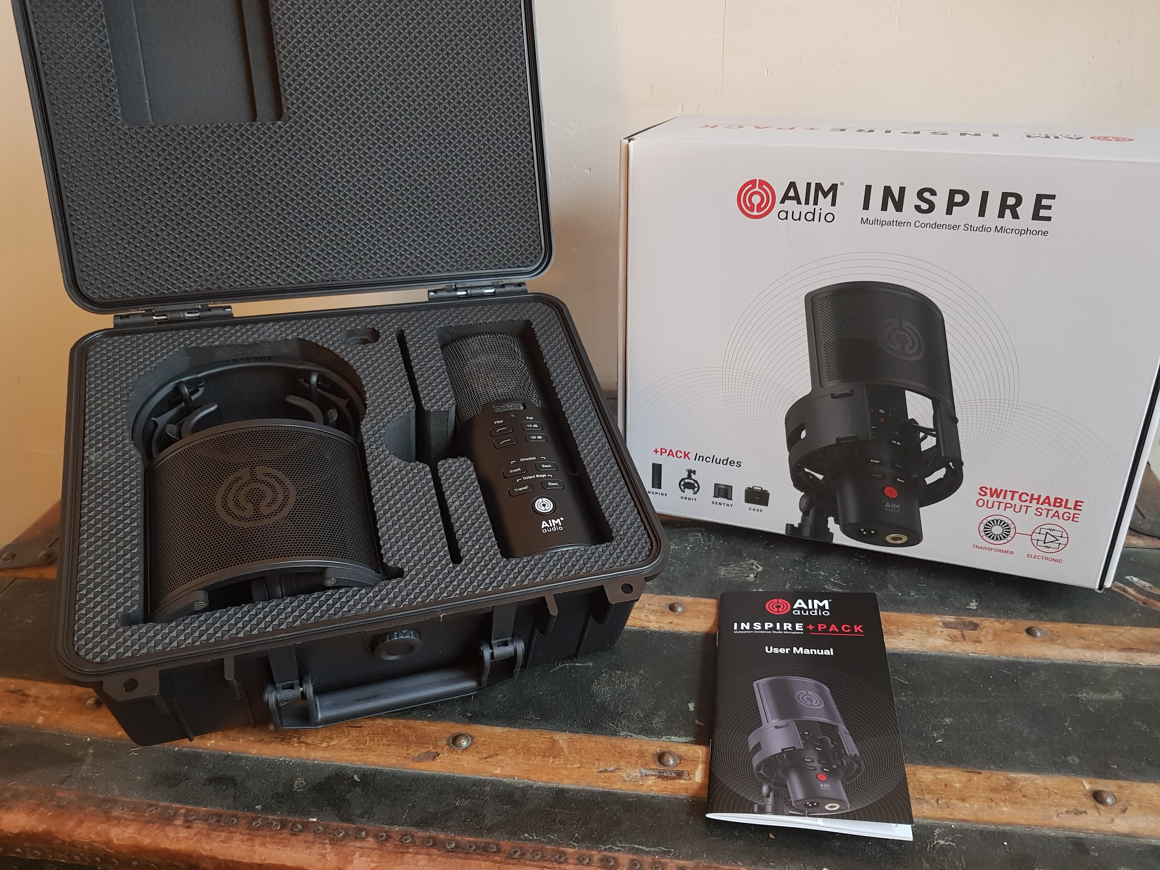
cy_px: 435
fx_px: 871
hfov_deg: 67.3
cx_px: 580
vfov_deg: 53.1
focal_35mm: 26
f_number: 1.7
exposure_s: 1/10
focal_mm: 4.2
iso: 250
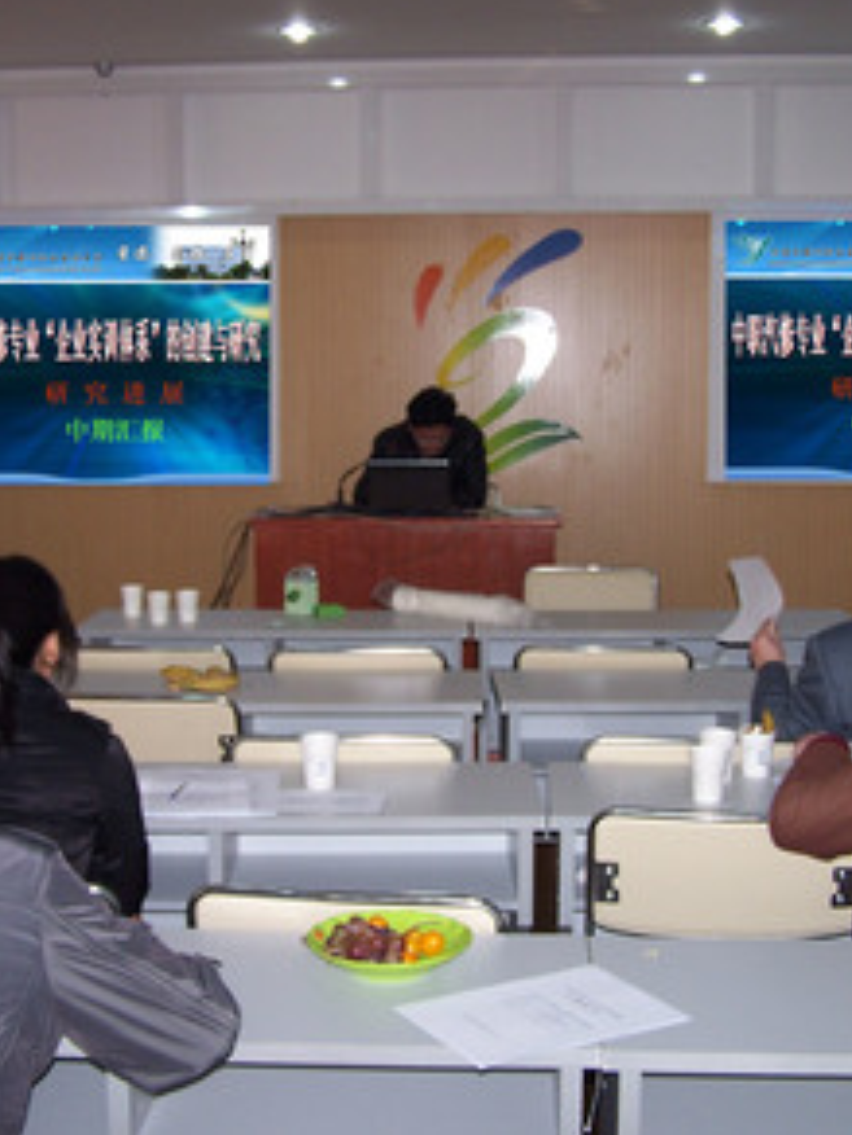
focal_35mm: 52
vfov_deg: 36.8
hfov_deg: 28.0
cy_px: 560
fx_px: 1706
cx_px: 432
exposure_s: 1/60
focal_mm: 6.3
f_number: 2.8
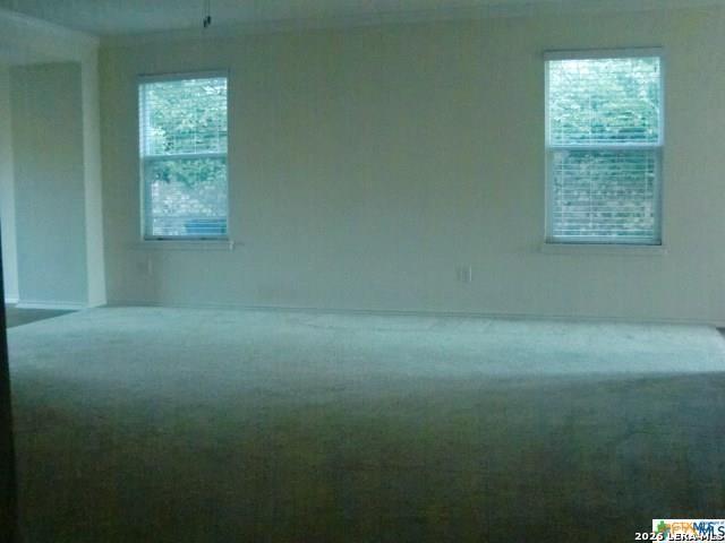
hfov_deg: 49.0
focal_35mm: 38
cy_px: 272
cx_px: 362
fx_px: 796
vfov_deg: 37.7
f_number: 3.9
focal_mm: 6.66
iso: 1250
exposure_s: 1/60
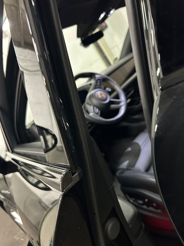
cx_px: 92
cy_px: 123
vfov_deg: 67.3
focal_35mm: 26
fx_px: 184
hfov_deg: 53.1
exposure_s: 1/33
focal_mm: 5.7
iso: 500
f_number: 1.5
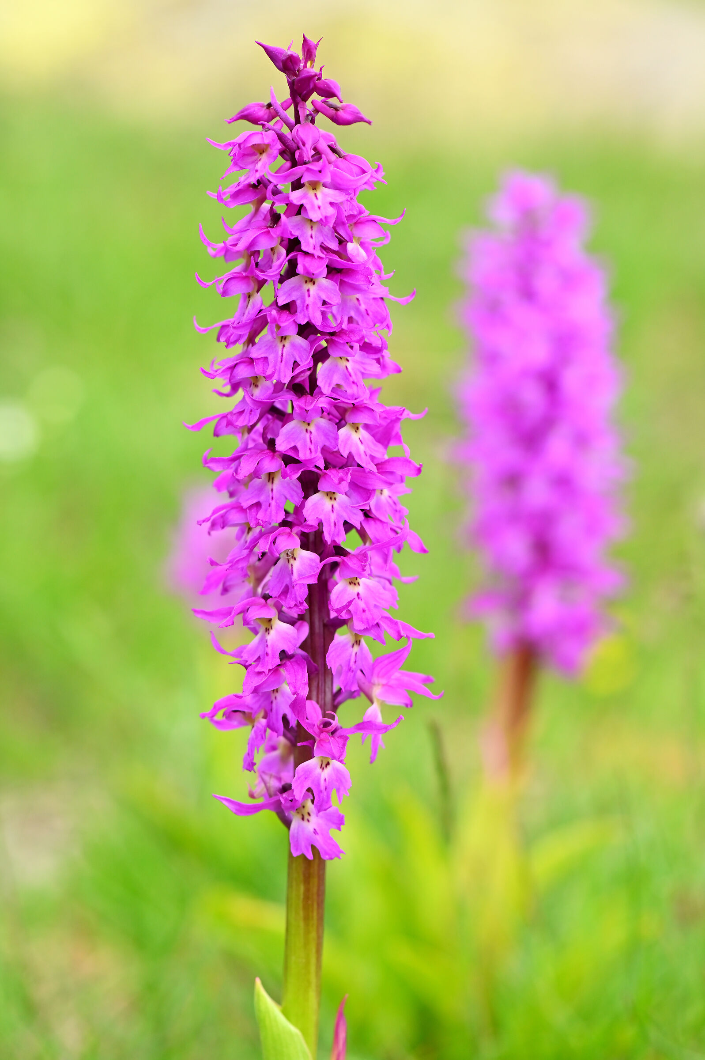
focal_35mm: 105
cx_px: 352
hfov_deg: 13.0
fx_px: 3088
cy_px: 530
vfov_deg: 19.5
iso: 1000
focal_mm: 105
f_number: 6.3
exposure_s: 1/160
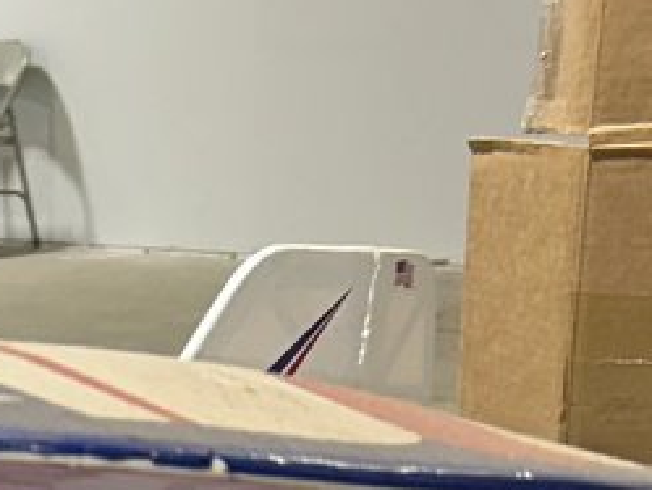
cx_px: -782
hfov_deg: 11.0
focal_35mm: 158
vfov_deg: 8.6
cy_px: 1180
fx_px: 2977
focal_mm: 5.7
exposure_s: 1/29
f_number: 1.5
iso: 32
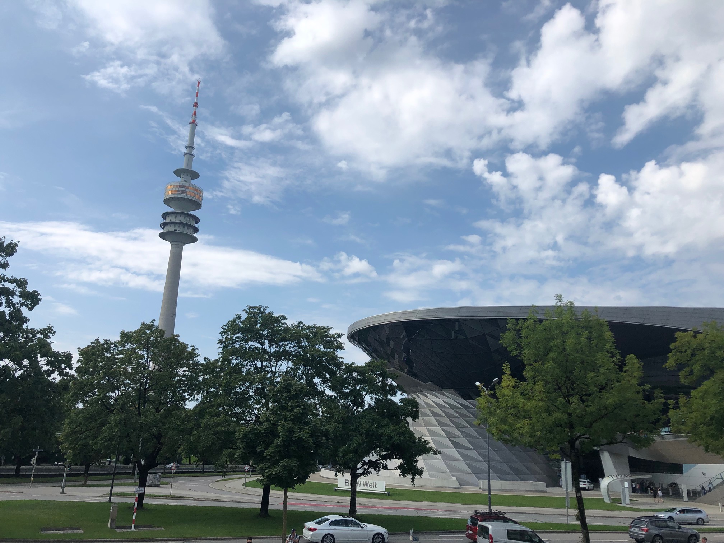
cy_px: 272
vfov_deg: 49.7
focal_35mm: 28
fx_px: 586
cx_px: 362
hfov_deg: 63.4
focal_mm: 3.99
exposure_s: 1/3436
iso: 20
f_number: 1.8
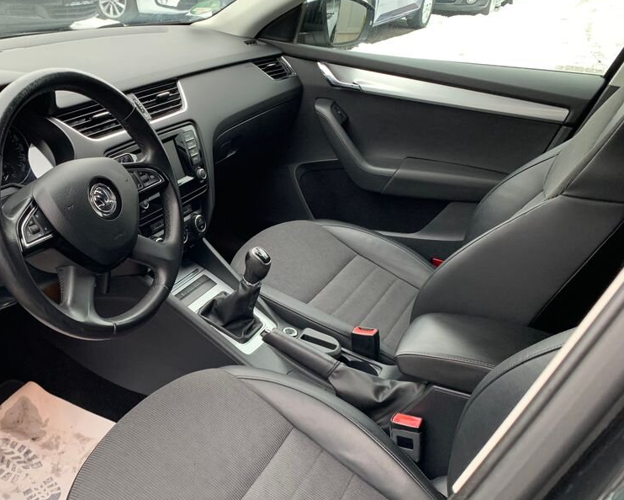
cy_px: 287
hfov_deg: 50.5
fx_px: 647
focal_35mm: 35
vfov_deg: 42.1
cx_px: 205
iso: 125
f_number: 1.8
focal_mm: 4.25
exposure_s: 1/60
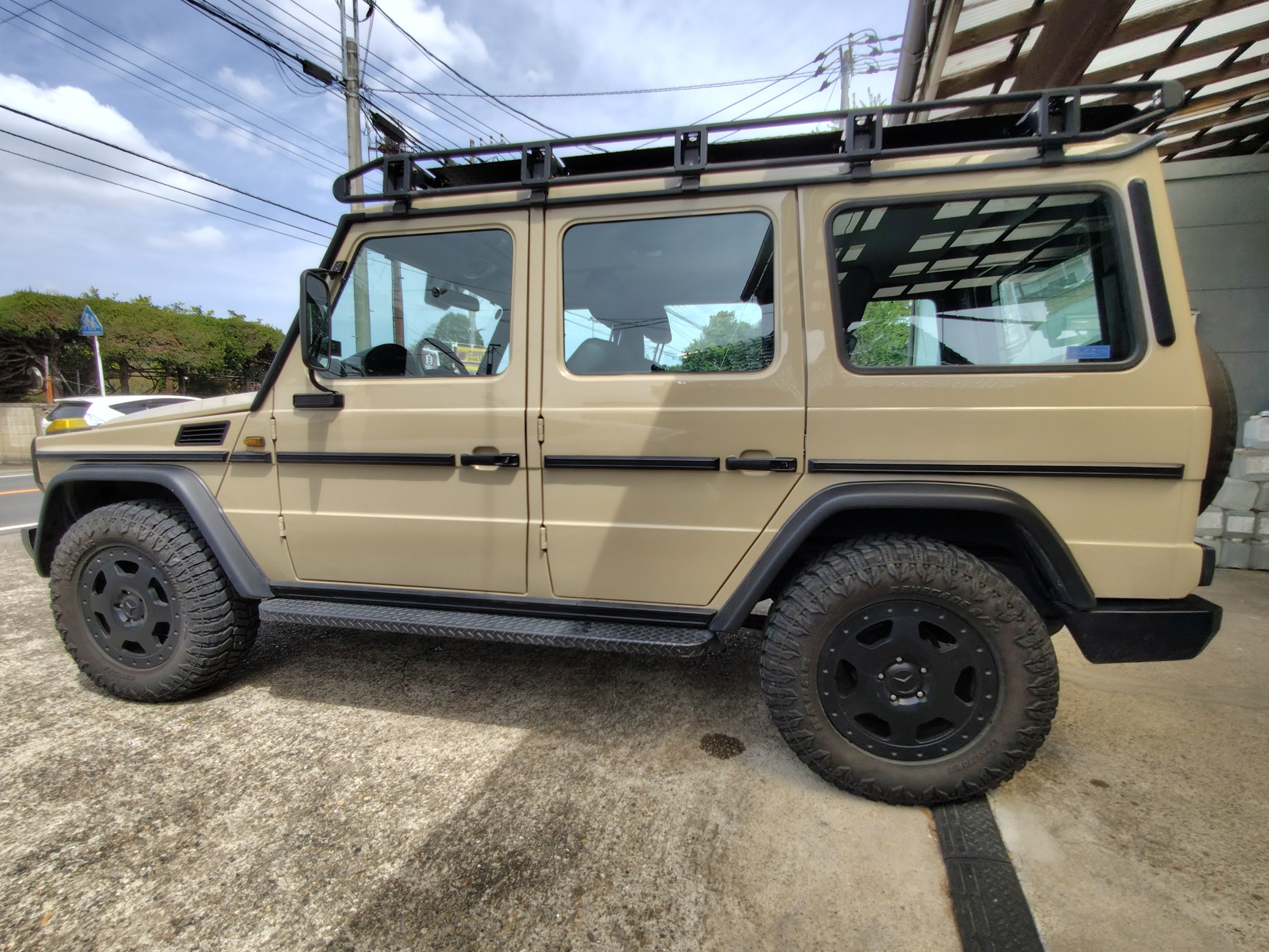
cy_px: 476
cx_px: 634
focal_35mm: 15
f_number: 2.4
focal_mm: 1.6
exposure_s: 1/533
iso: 50
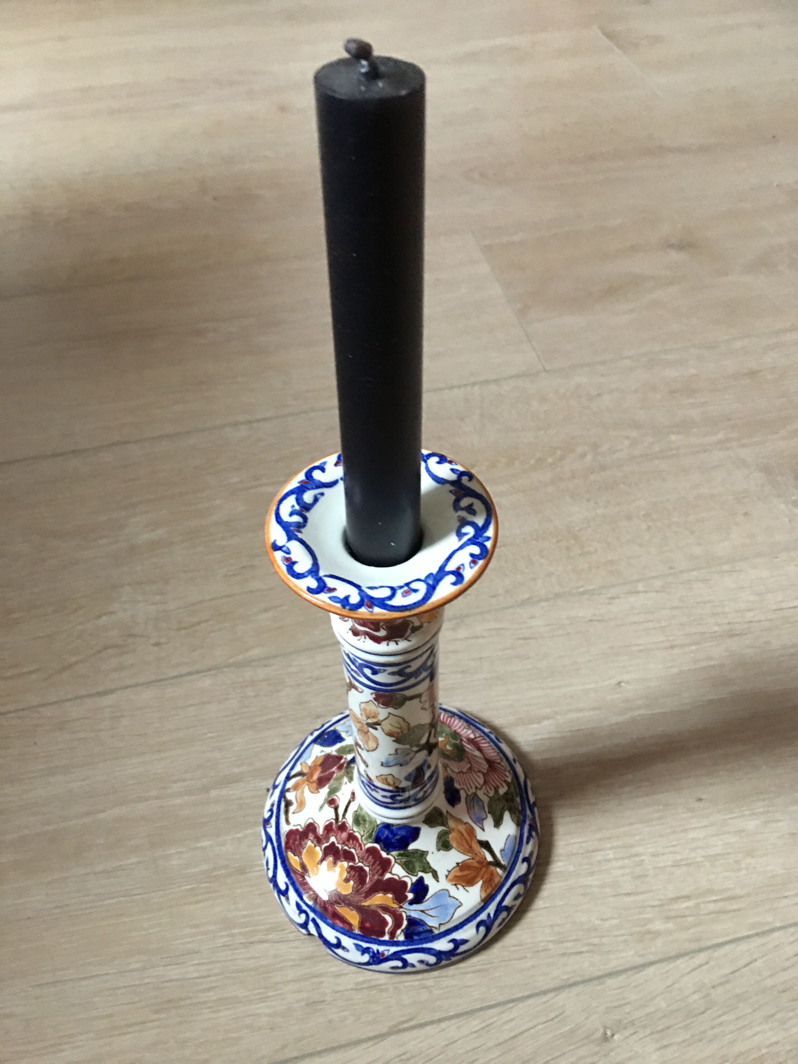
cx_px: 399
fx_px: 891
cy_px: 532
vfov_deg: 61.7
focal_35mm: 29
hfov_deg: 48.2
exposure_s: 1/8
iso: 125
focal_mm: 4.15
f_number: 2.2
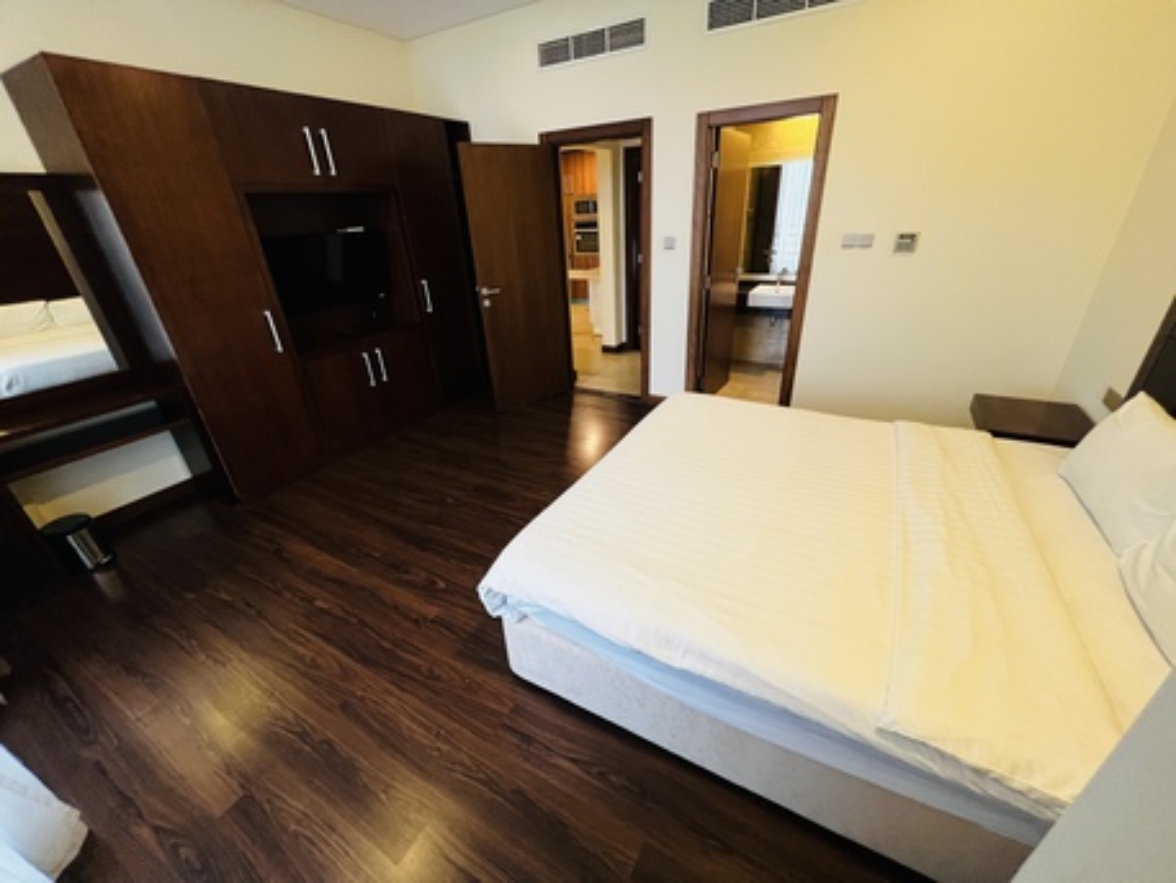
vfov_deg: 89.9
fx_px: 442
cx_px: 588
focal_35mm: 13
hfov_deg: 106.2
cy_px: 442
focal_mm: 1.57
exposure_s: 1/50
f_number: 1.8
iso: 320
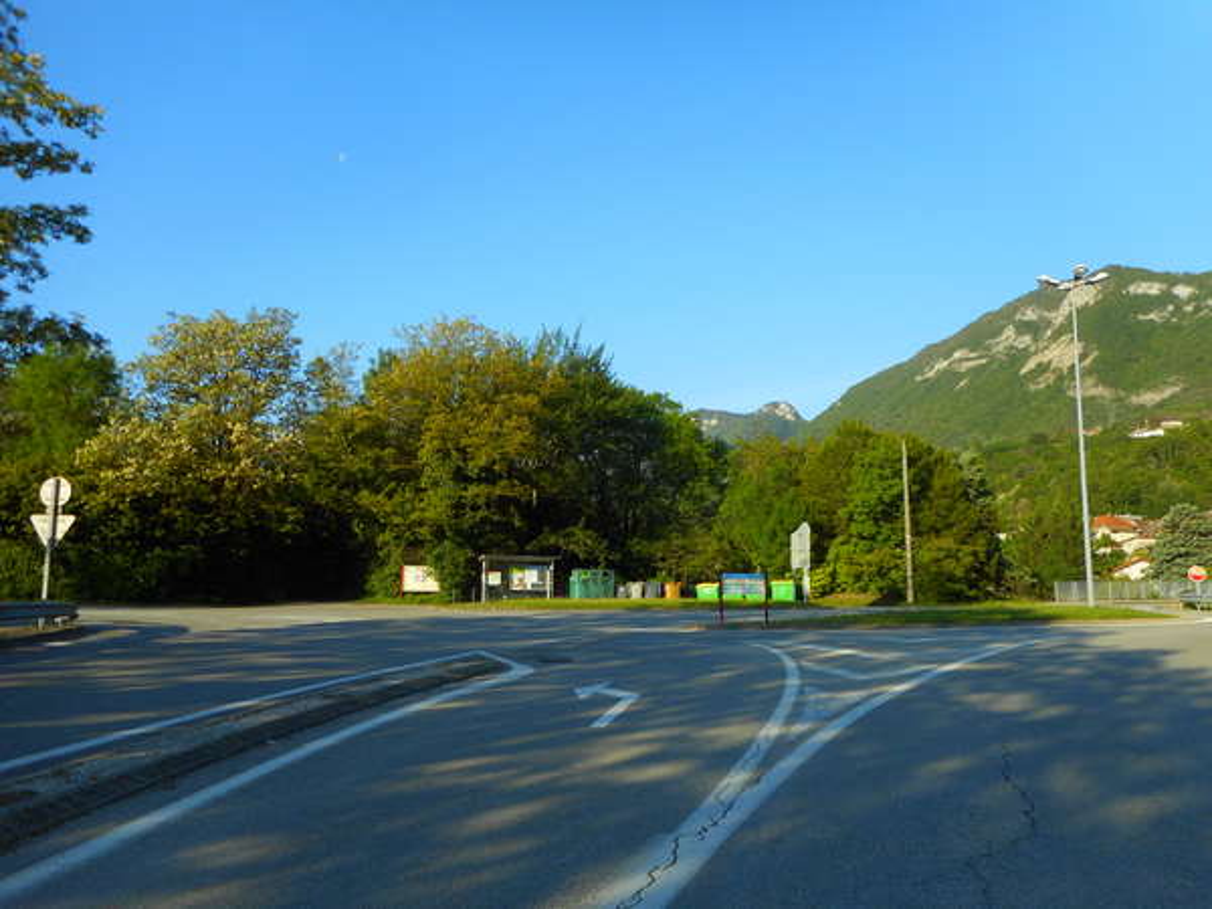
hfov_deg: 69.4
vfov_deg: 54.9
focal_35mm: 25
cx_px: 606
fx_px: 875
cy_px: 454
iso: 80
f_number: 3.7
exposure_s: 1/400
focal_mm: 4.5
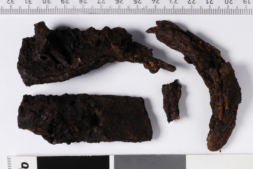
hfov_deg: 24.6
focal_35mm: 82
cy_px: 84
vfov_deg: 16.5
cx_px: 126
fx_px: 579
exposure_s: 1/100
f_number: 32
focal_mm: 55
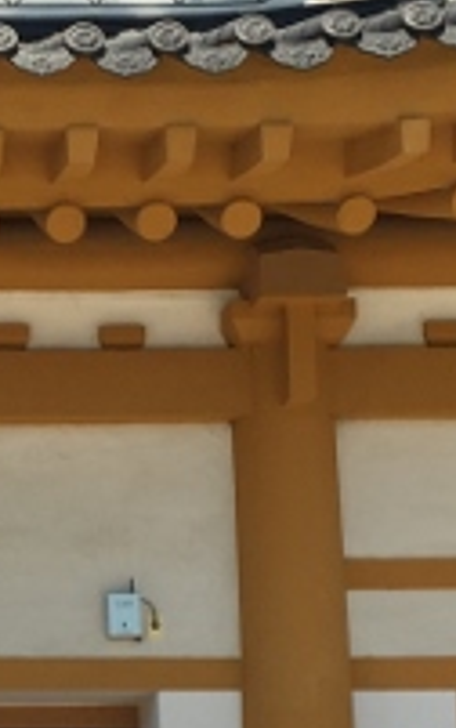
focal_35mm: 110
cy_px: 598
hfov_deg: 11.4
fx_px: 2183
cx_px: -257
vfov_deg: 18.7
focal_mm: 4.15
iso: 32
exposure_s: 1/1721
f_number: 2.2
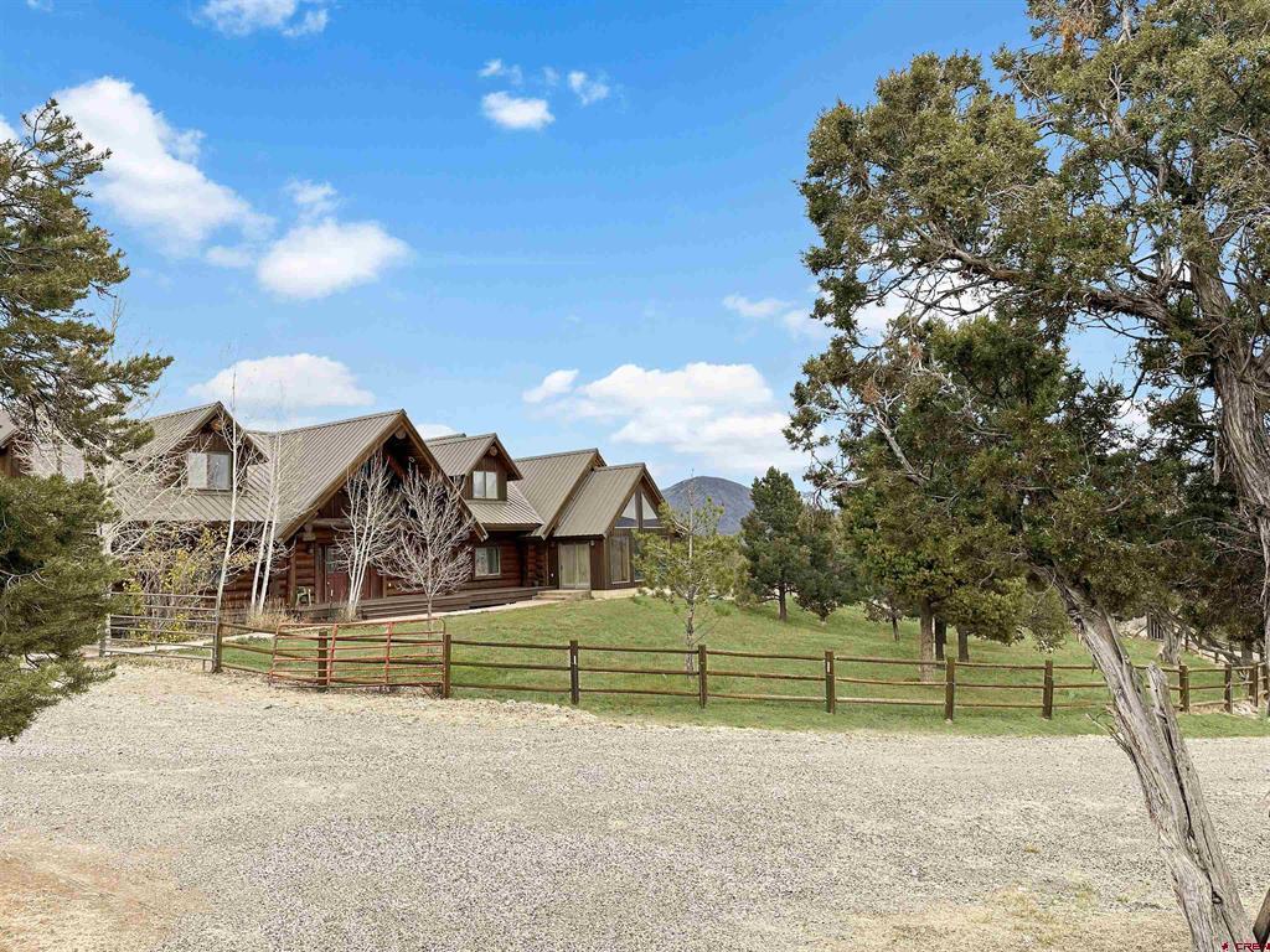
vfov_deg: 56.8
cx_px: 635
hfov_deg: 71.6
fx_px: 881
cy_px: 476
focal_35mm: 24
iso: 80
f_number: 1.78
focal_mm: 6.86
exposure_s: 1/980
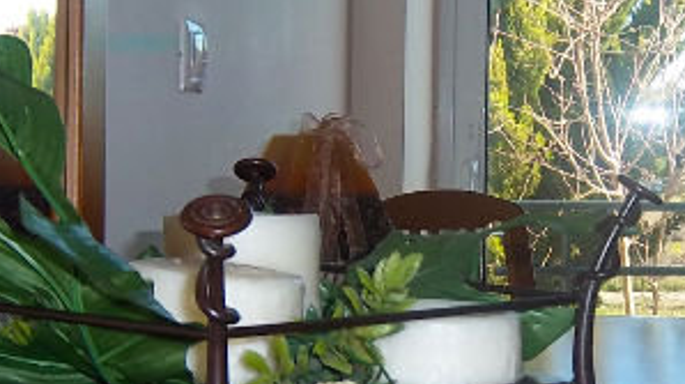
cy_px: 189
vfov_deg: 14.7
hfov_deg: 25.7
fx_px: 1488
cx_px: 478
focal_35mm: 82
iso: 64
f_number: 3.5
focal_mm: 5.05
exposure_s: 1/160
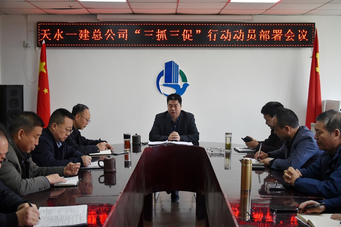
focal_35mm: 52
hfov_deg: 37.9
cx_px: 170
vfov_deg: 25.7
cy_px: 114
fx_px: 497
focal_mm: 35
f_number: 4.5
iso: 1600
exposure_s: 1/125
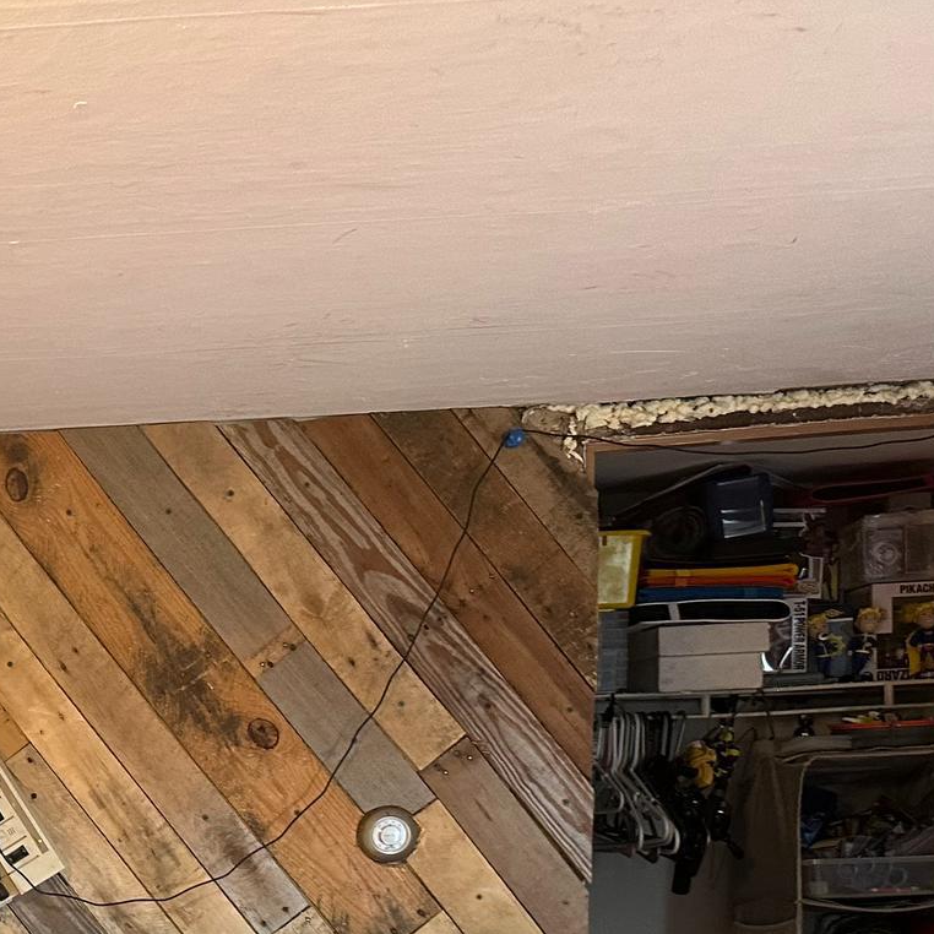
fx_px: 1740
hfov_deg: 26.8
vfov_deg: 28.4
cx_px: -168
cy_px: 917
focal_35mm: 57
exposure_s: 1/60
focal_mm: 6.86
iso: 320
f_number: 1.78
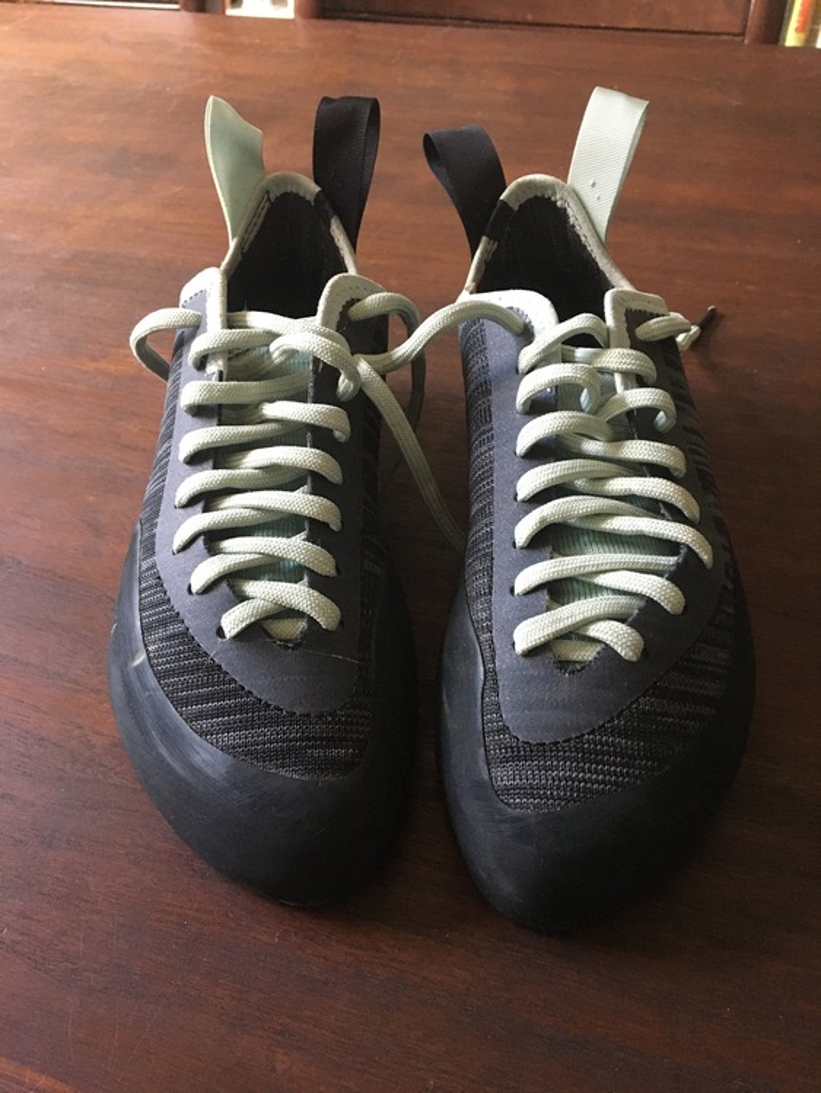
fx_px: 917
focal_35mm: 29
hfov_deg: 48.3
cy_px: 546
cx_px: 410
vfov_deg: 61.6
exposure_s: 1/30
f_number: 2.2
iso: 200
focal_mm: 4.15
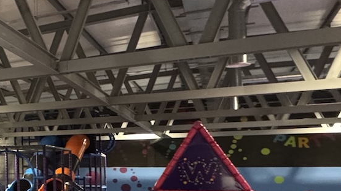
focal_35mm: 55
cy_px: 147
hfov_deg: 26.9
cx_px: -170
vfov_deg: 21.6
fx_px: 497
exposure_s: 1/50
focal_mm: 2.22
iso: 800
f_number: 2.2
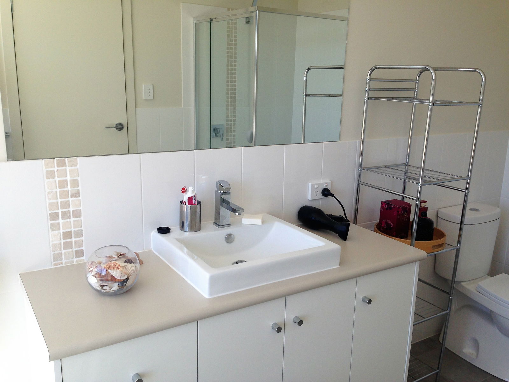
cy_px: 191
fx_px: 485
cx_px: 254
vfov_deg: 42.9
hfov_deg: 55.4
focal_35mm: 33
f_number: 2.4
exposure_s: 1/304
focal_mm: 4.12
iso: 50
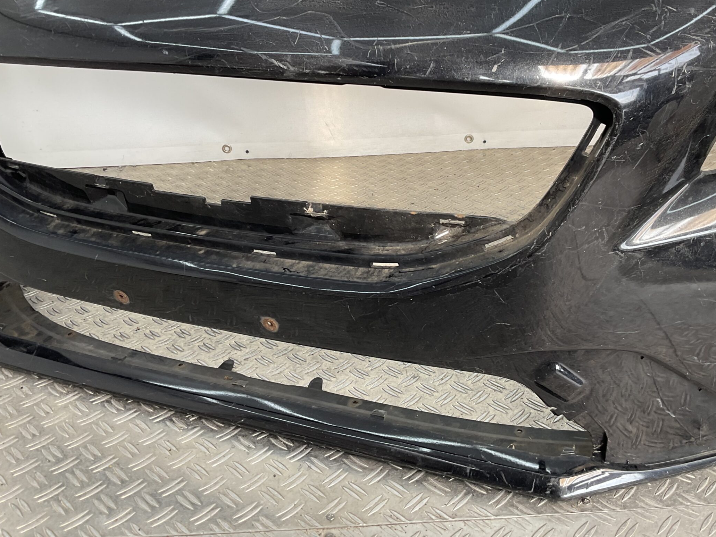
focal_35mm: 36
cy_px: 224
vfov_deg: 39.5
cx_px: 418
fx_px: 745
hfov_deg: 51.1
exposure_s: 1/120
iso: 16
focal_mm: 3
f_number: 1.8
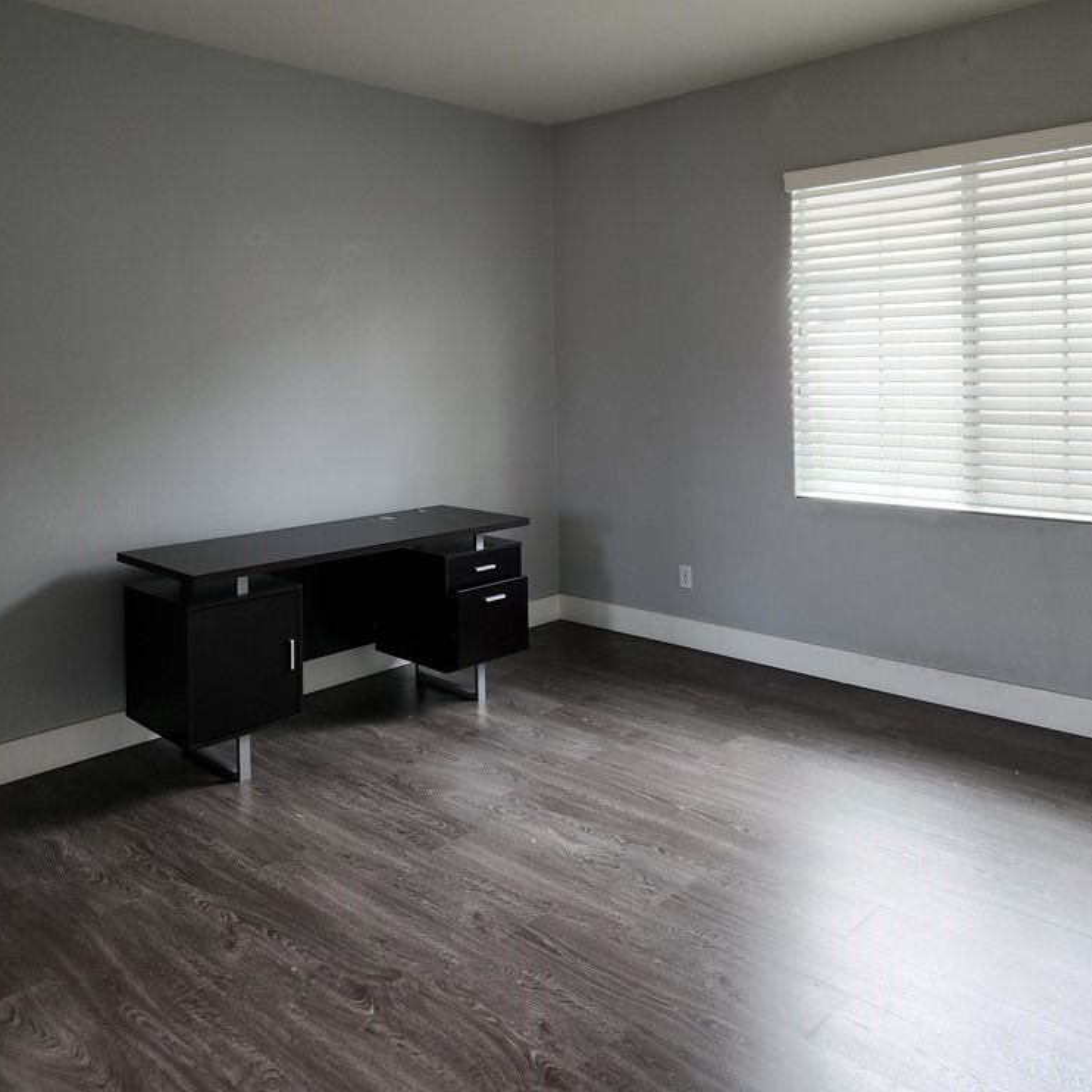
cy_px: 398
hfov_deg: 57.3
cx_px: 550
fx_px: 999
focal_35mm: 28
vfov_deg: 56.5
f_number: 1.8
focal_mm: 5.4
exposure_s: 1/60
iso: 64
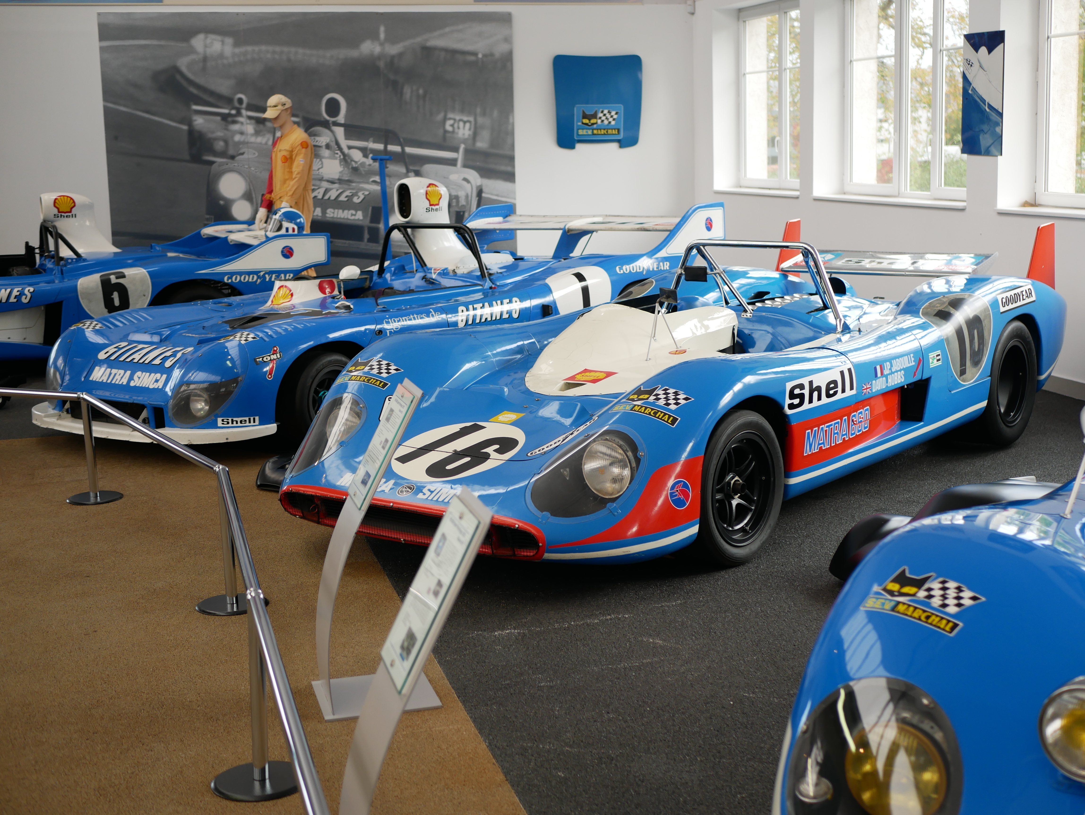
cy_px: 408
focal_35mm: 50
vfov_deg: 29.1
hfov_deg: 38.2
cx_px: 542
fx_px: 1568
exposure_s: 1/200
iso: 200
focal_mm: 25
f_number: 2.2
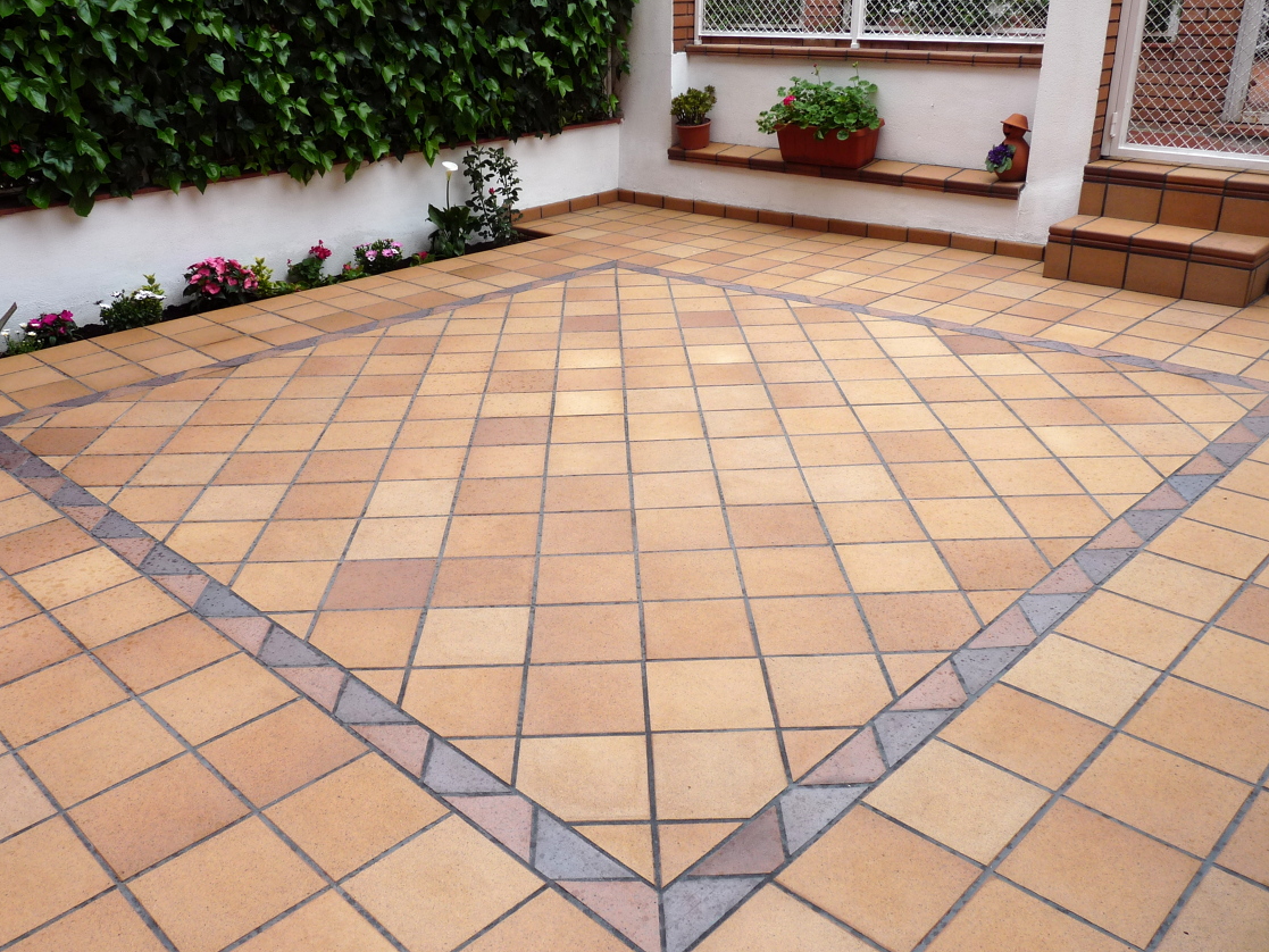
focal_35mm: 29
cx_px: 609
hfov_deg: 61.6
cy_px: 469
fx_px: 1063
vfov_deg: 48.2
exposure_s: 1/250
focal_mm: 4.8
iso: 100
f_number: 4
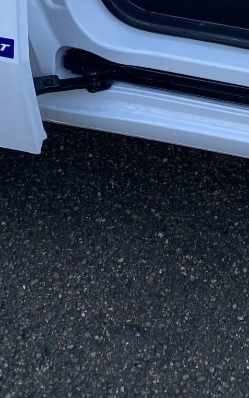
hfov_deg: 15.2
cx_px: 222
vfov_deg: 20.6
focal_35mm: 85
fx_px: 923
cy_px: -208
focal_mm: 4.25
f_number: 1.8
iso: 32
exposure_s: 1/415
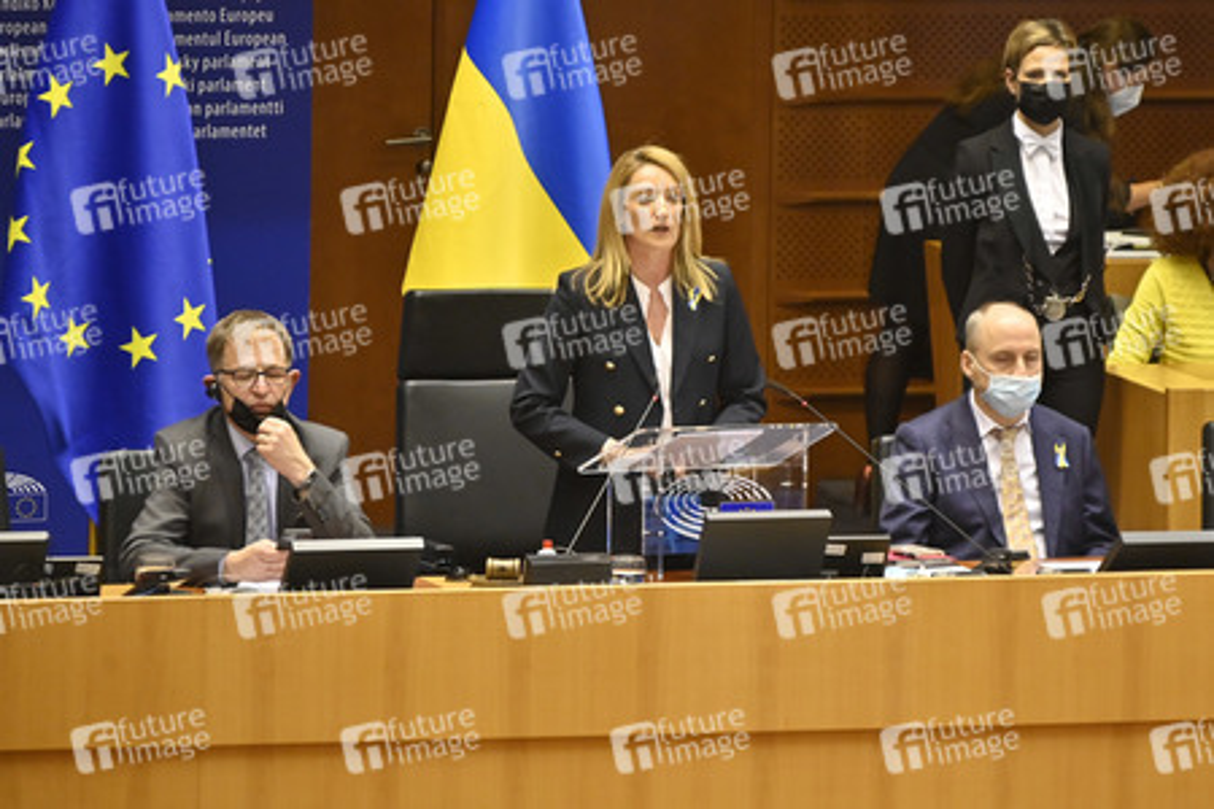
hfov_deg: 6.4
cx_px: 607
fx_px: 10790
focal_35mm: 320
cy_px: 404
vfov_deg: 4.3
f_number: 6.3
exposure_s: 1/200
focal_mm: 320
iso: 2500
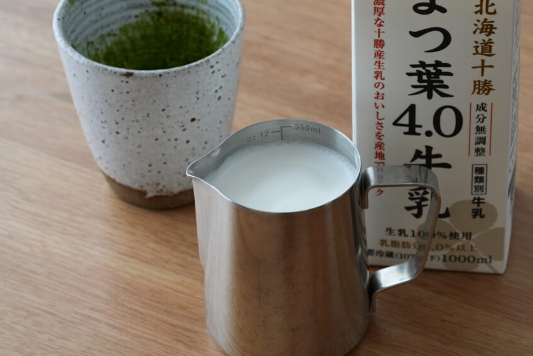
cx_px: 303
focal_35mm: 128
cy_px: 178
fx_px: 1895
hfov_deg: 16.0
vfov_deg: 10.7
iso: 1000
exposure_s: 1/125
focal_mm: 105
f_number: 10
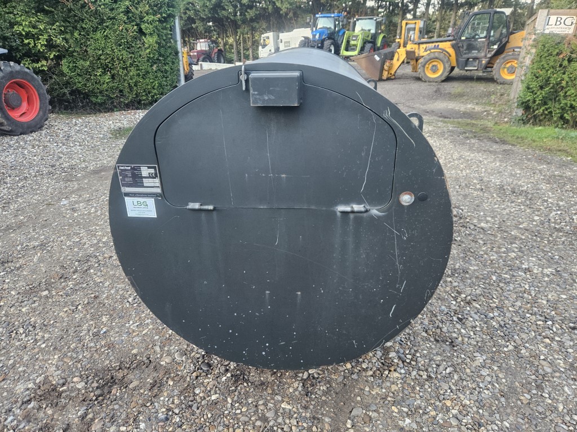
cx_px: 288
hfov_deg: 73.9
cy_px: 216
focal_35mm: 23
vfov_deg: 58.9
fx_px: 383
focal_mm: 5.4
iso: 320
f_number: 1.8
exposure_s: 1/100
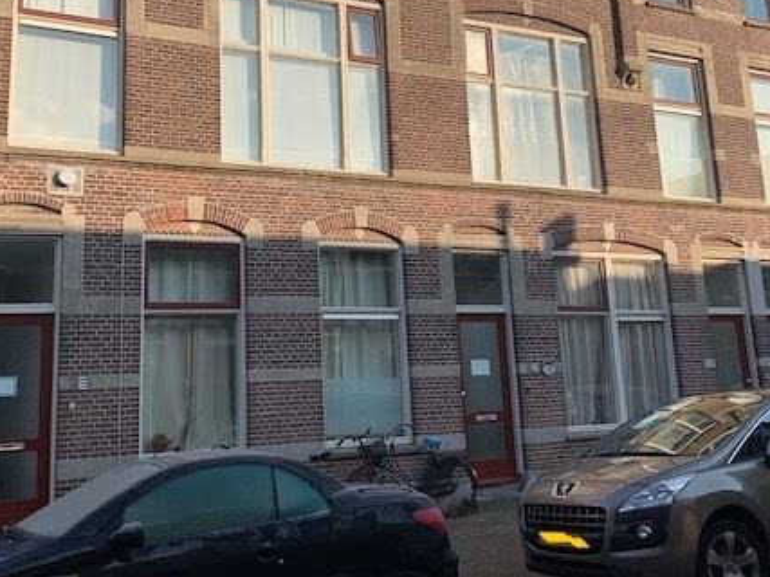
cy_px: 189
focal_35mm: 39
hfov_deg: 47.6
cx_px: 312
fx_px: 867
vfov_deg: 36.4
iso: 25
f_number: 1.8
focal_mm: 4.25
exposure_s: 1/1779
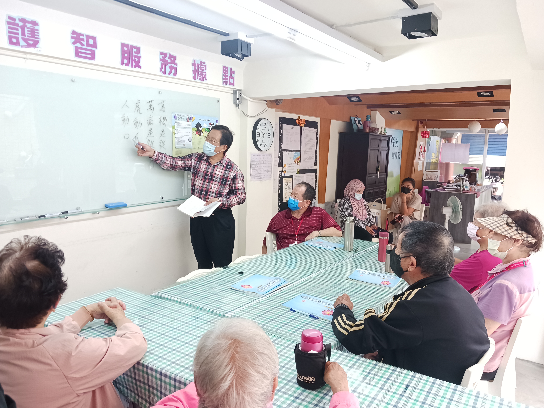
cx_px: 272
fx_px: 424
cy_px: 204
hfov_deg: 65.3
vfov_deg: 51.4
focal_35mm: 27
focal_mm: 4
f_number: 1.8
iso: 250
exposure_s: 1/30
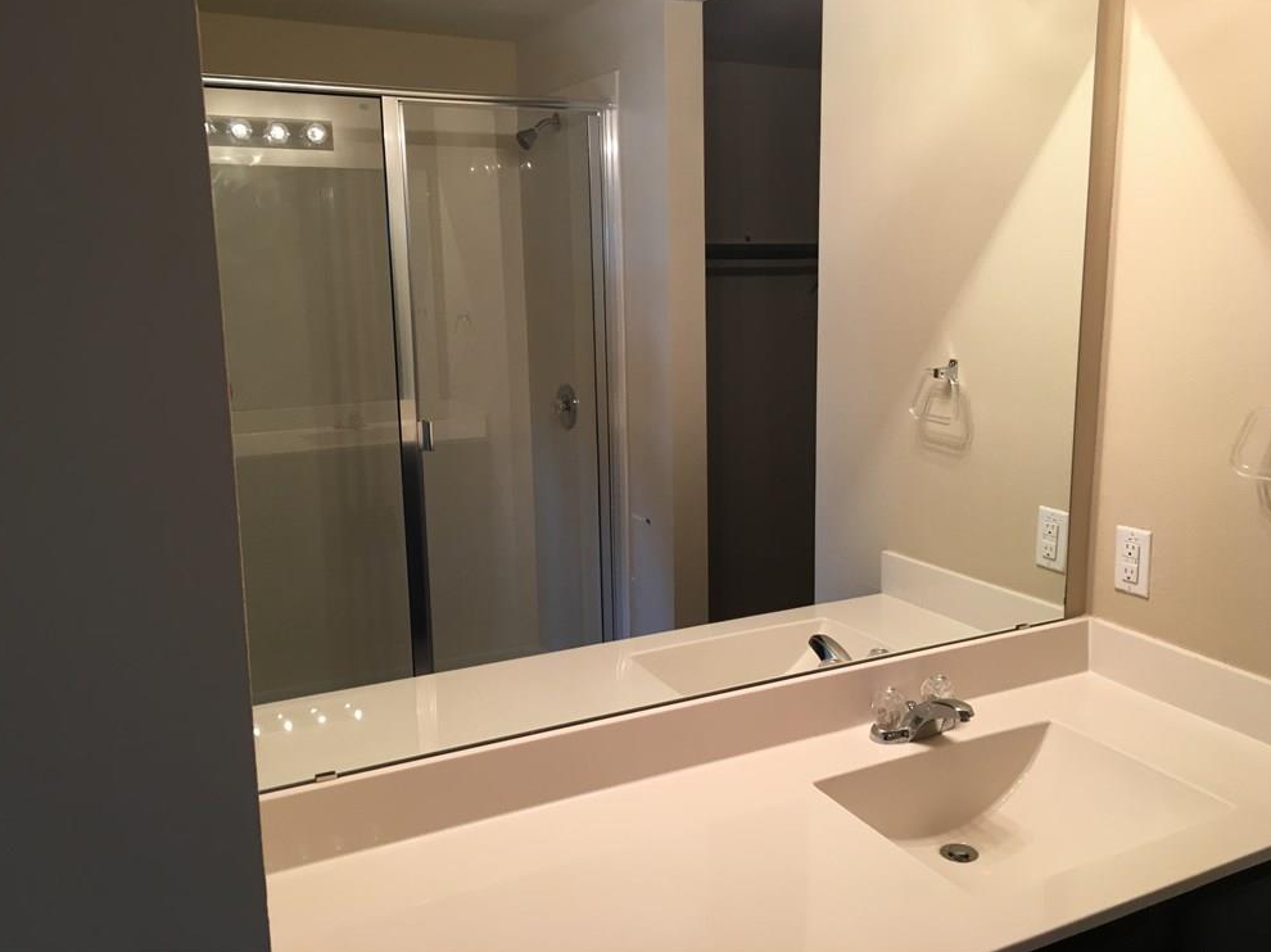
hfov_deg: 60.0
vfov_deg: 46.8
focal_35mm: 30
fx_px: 1101
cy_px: 464
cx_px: 642
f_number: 2.2
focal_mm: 4.15
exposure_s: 1/30
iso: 50
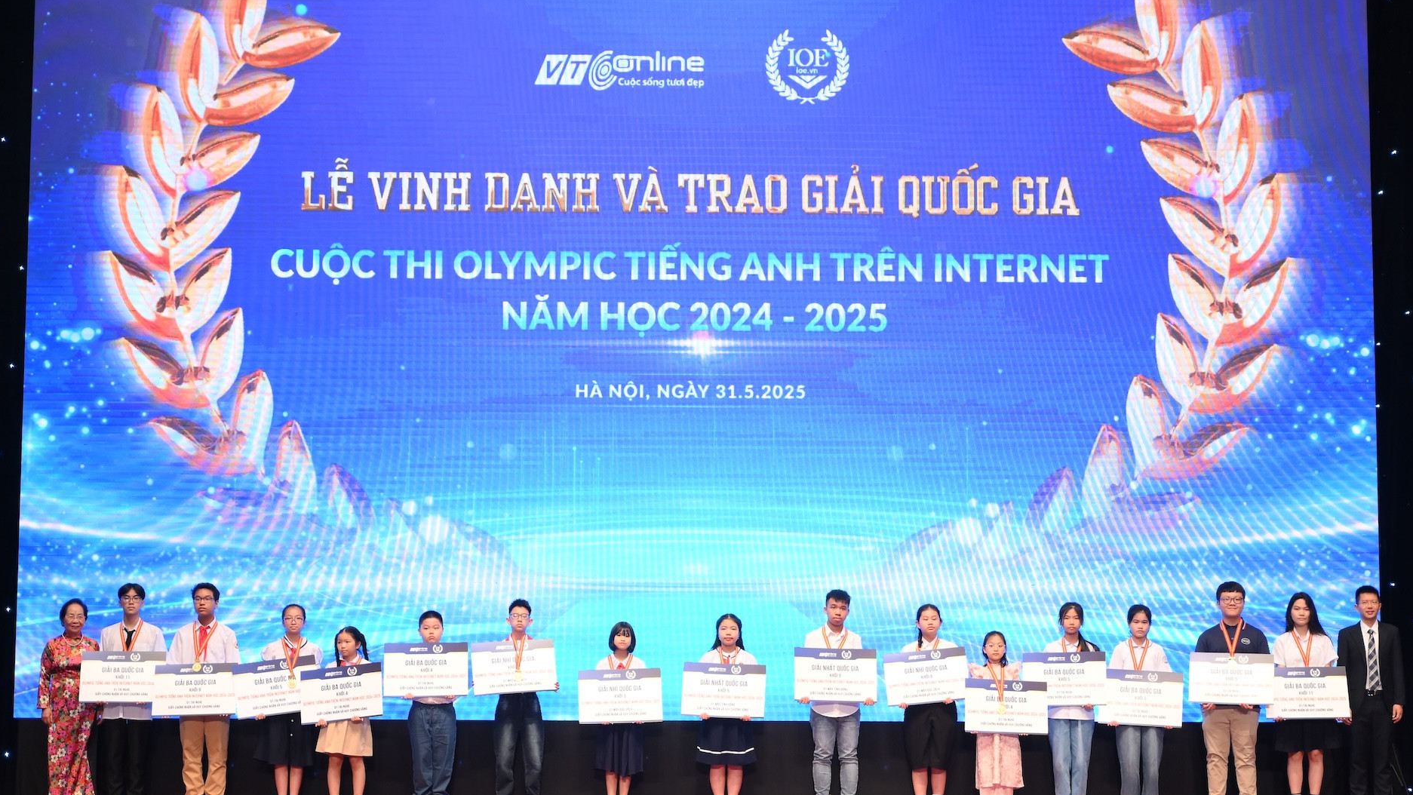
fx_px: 2548
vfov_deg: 17.7
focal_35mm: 68
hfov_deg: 31.0
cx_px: 710
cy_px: 402
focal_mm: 64
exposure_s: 1/200
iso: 1600
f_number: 4
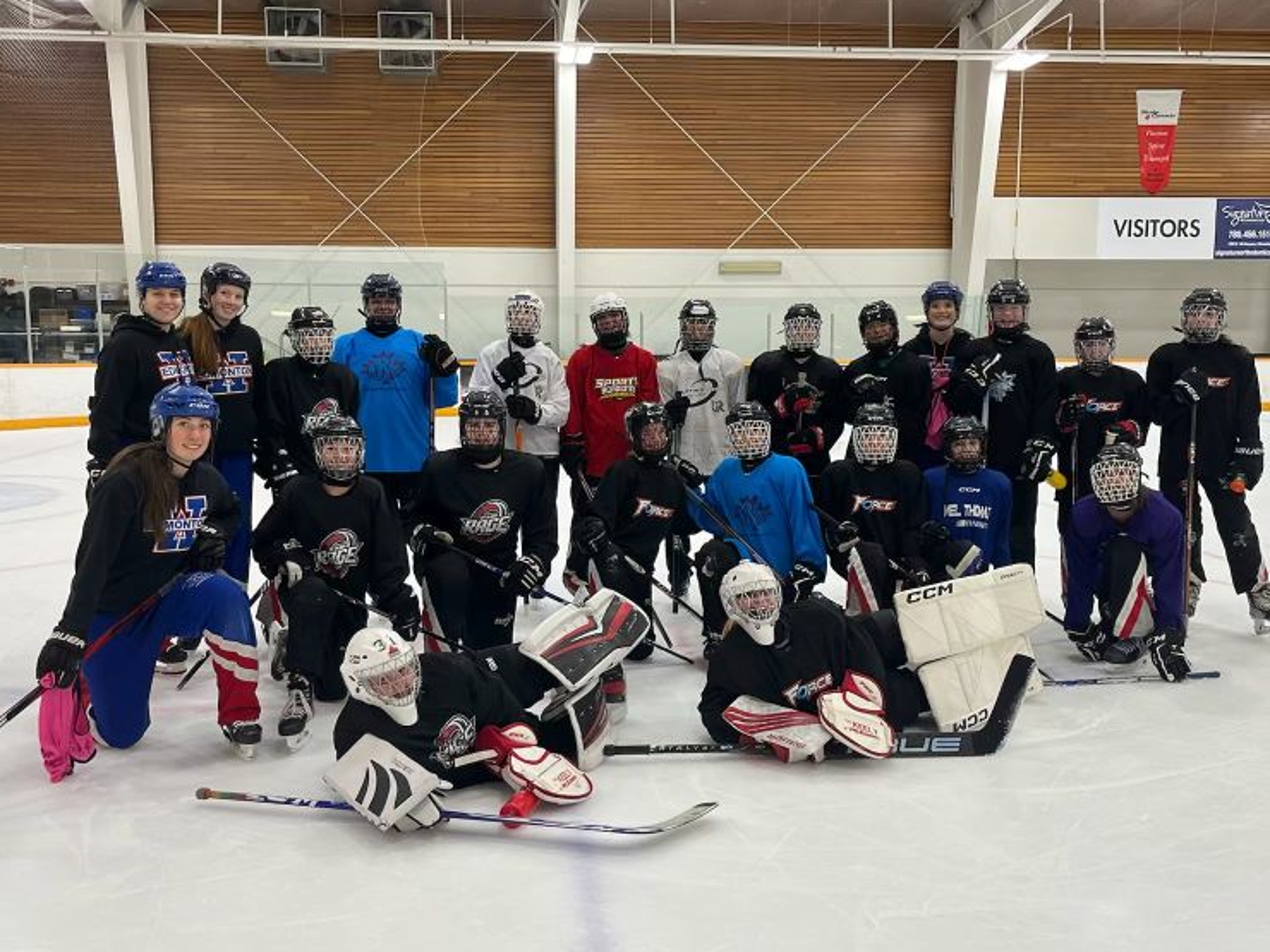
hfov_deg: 51.3
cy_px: 487
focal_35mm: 36
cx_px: 614
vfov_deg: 39.7
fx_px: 1321
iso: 100
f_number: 1.6
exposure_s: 1/120
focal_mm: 5.1
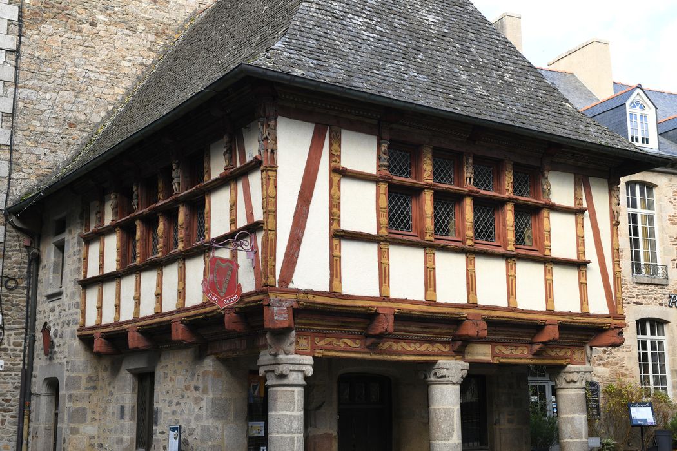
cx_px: 338
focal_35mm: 50
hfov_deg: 39.6
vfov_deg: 27.0
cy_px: 226
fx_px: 940
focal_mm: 50
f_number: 5.6
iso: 250
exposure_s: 1/320
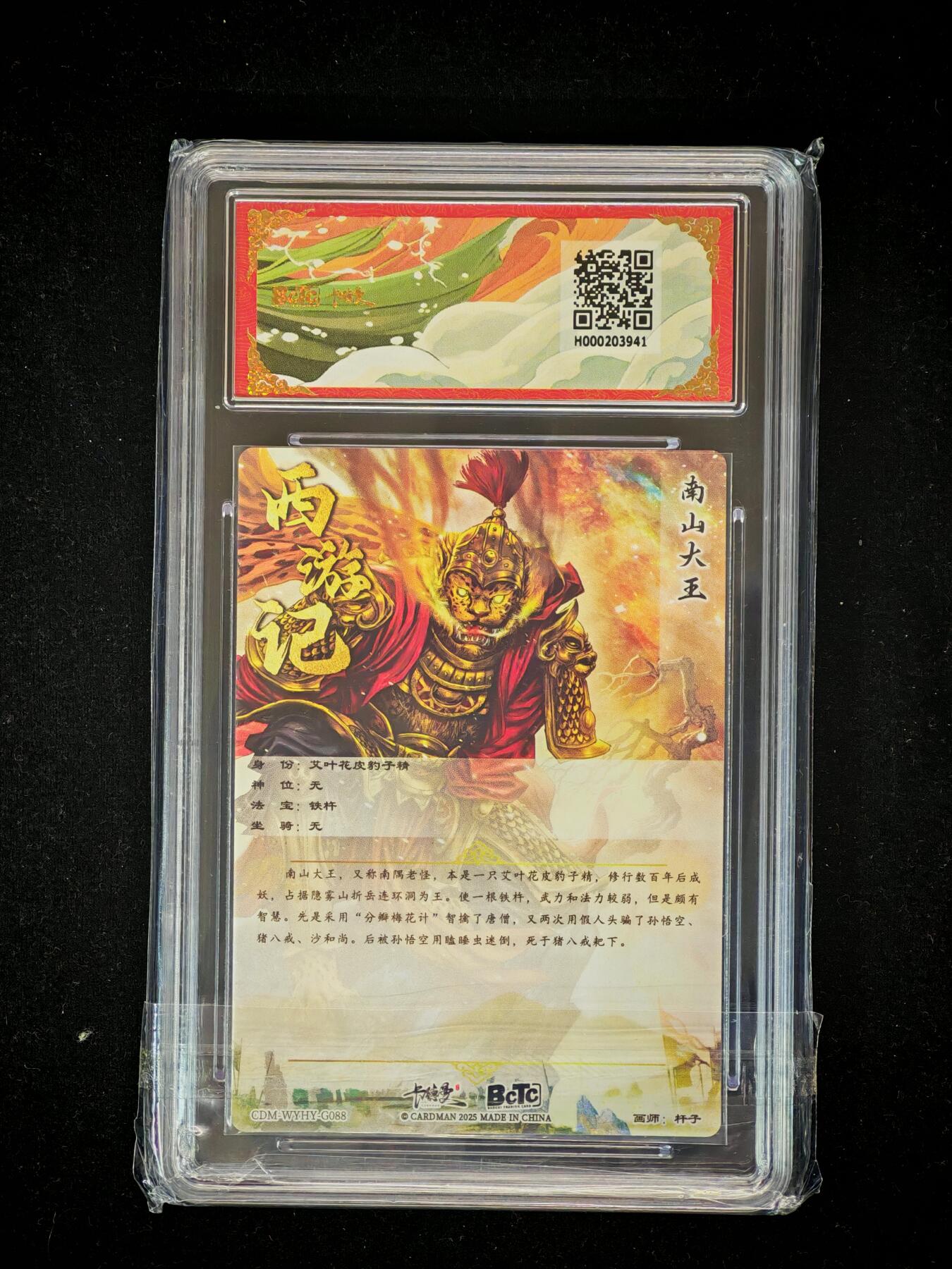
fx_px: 3154
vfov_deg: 22.8
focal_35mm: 86
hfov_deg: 17.2
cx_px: 476
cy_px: 634
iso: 400
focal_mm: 8.67
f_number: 2.4
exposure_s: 1/25
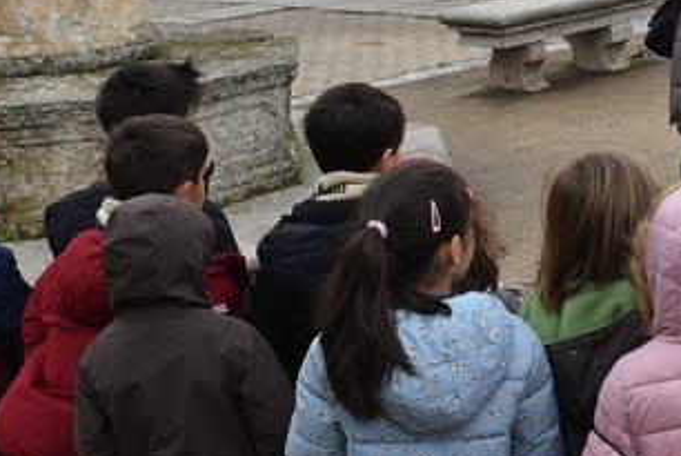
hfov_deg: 19.0
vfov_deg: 13.5
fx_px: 1922
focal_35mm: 101
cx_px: 812
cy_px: 142
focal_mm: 23
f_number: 8
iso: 400
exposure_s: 1/250
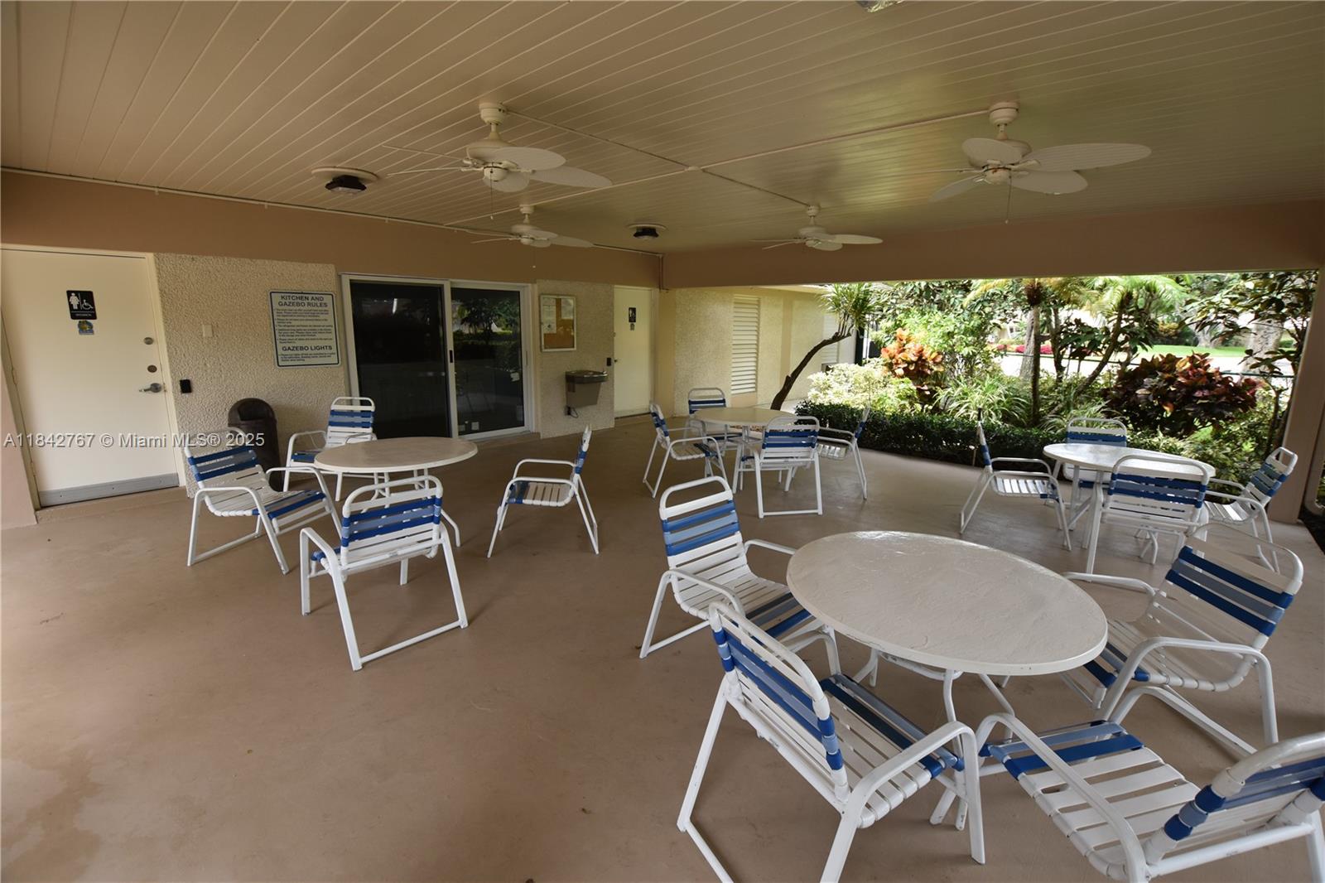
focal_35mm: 15
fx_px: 552
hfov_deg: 100.4
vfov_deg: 77.3
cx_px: 662
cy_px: 442
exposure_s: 1/125
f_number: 5.6
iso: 280
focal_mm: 10
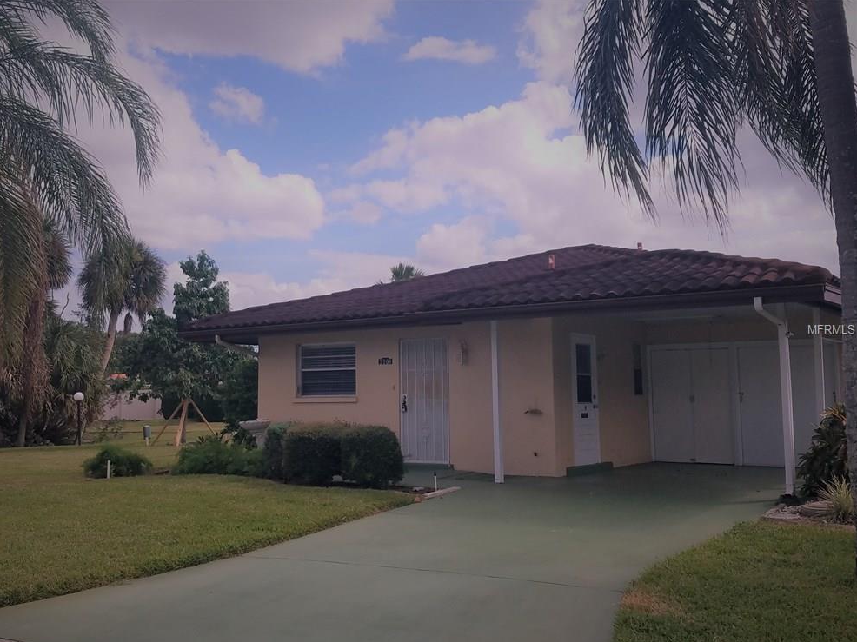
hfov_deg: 65.3
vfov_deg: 51.3
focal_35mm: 27
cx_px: 415
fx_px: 668
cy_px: 331
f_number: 1.7
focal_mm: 4.2
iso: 50
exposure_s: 1/3600
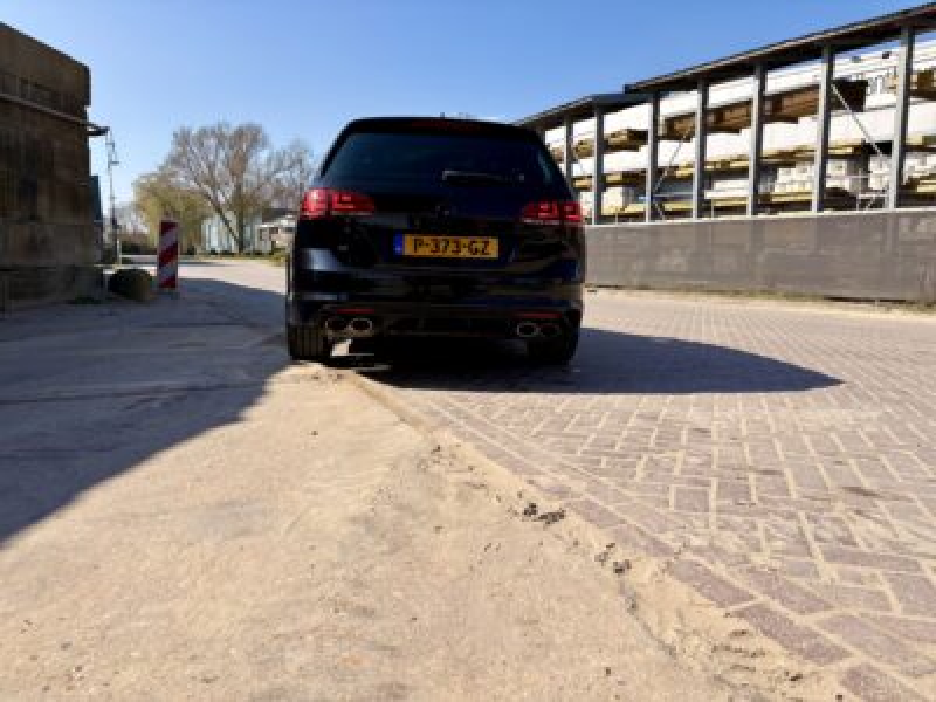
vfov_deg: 53.1
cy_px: 351
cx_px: 468
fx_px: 703
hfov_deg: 67.3
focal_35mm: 26
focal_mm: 5.96
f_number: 1.6
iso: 50
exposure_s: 1/3448
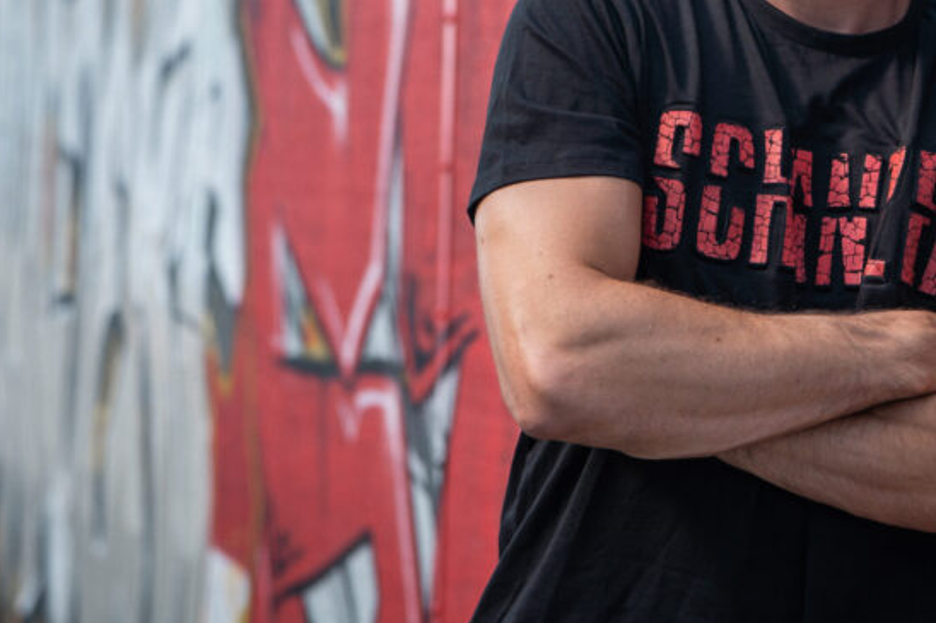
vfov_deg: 8.7
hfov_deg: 13.0
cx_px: 840
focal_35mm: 157
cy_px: 50
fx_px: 4081
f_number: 4
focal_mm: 84
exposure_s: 1/200
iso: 100
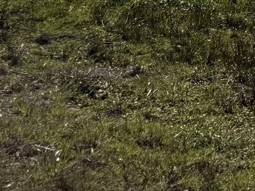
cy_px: -375
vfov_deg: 7.1
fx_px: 1370
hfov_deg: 9.6
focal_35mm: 186
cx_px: 585
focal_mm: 6.76
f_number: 1.78
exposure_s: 1/14286
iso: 64
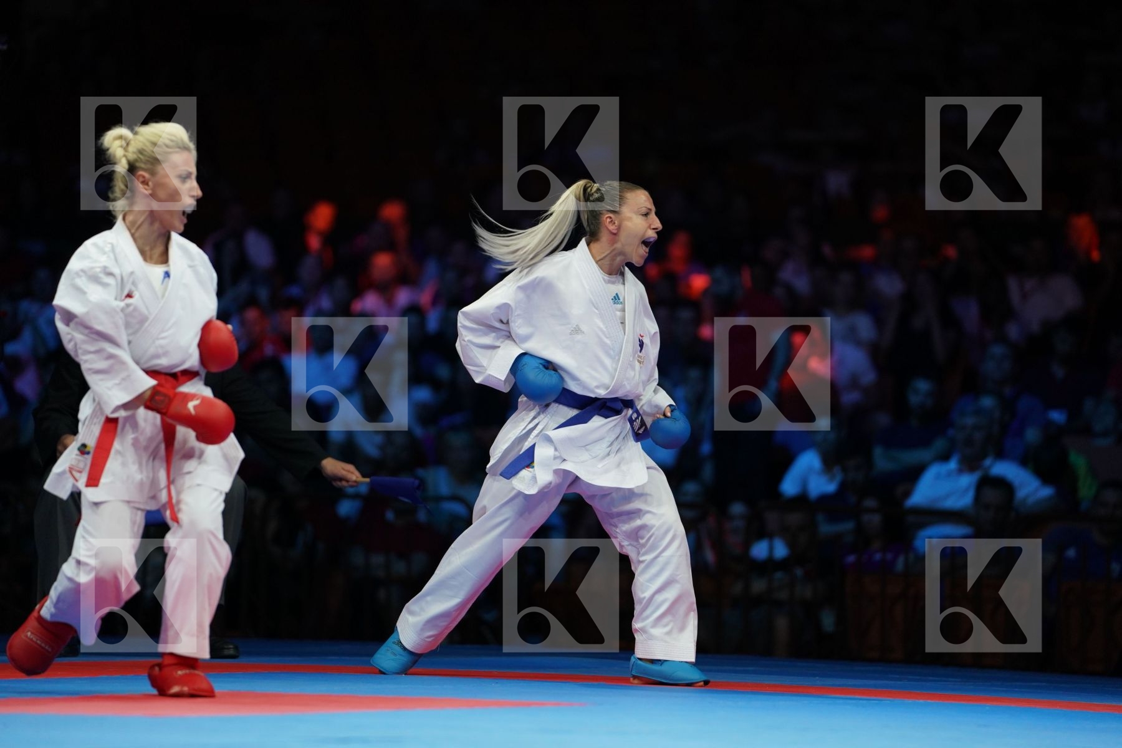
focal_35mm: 200
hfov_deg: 10.3
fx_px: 6233
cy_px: 374
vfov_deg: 6.9
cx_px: 561
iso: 1250
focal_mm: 200
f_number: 2.8
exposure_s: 1/1000
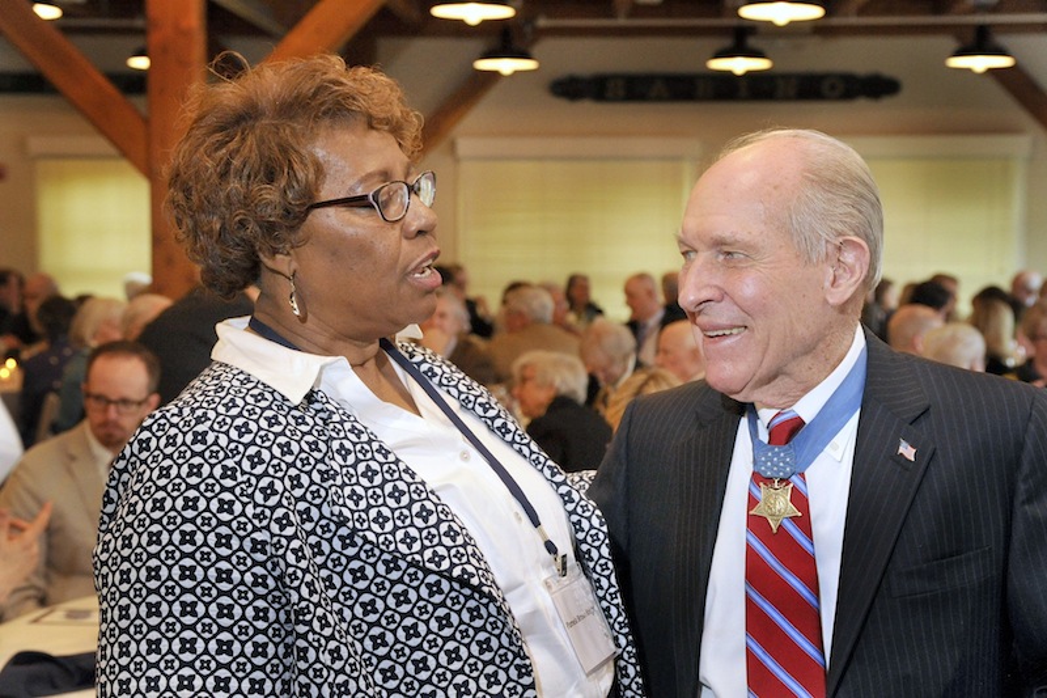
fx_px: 1745
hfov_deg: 33.4
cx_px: 524
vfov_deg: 22.6
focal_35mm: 60
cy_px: 349
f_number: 5
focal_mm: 60
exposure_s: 1/250
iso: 6400
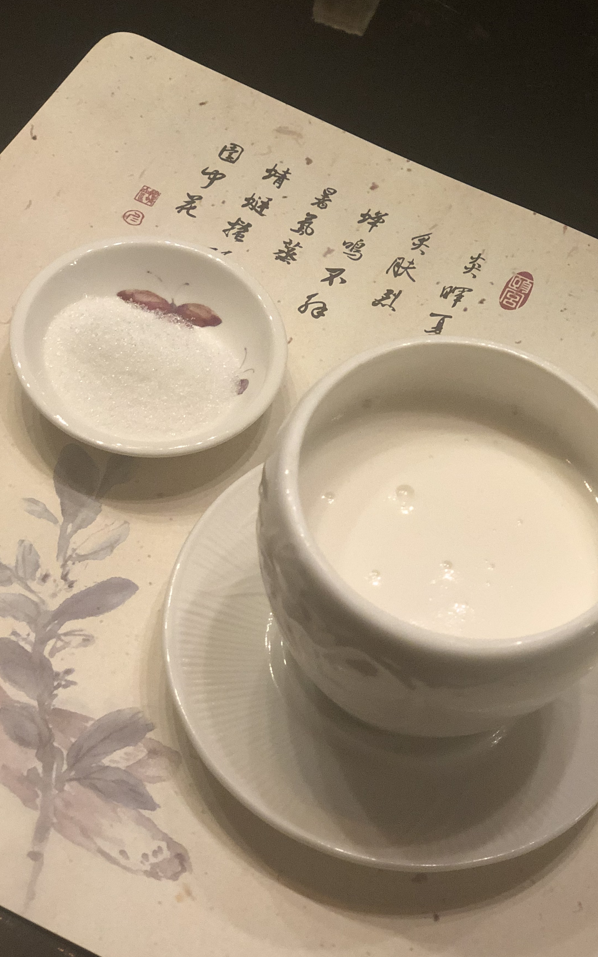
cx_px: 347
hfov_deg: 20.3
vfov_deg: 32.0
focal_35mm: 64
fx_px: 1669
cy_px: 498
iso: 160
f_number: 2.4
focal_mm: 6
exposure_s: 1/24
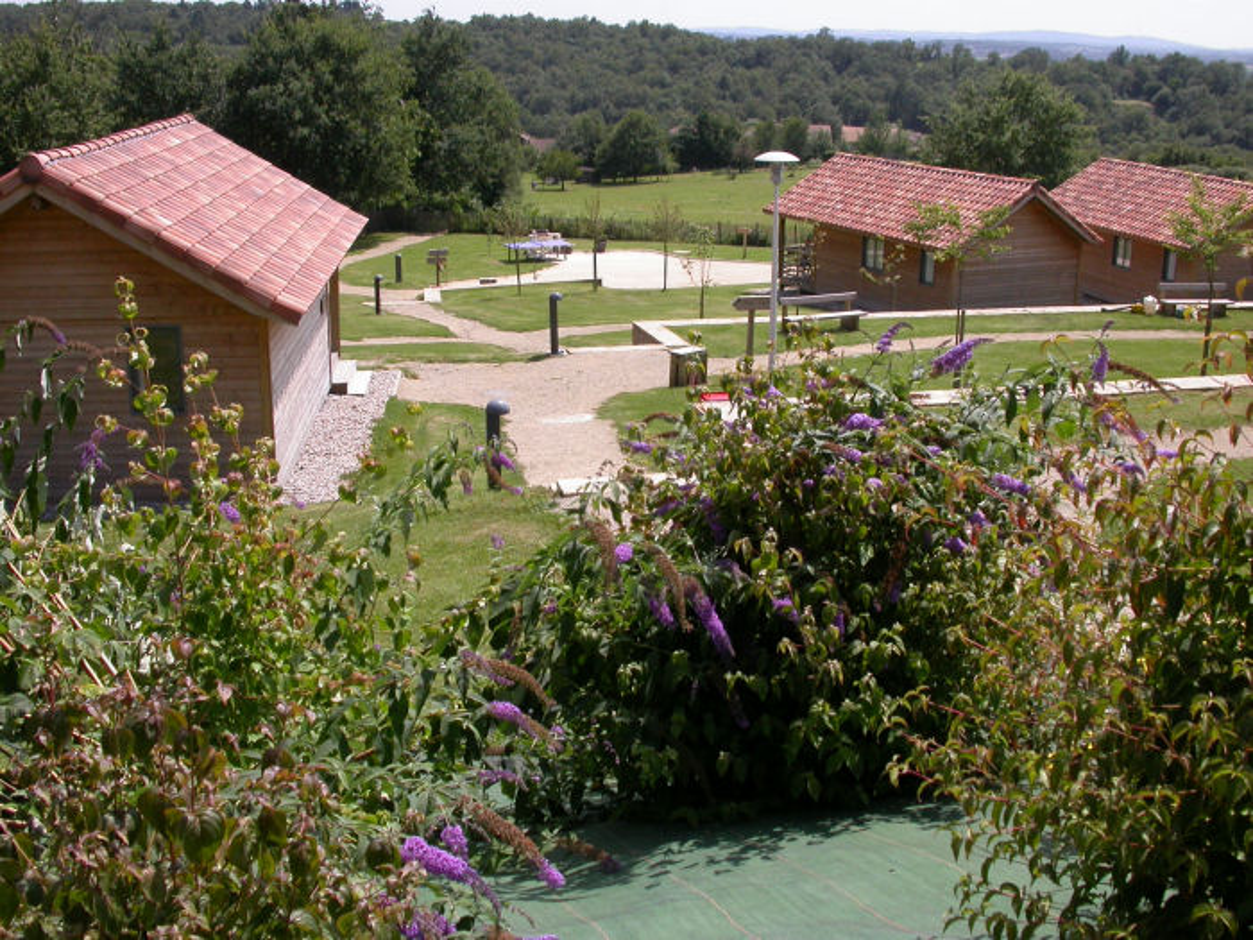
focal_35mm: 38
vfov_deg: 37.7
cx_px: 626
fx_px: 1375
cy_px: 470
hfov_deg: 49.0
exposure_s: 1/302
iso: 100
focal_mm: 7.85
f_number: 6.7
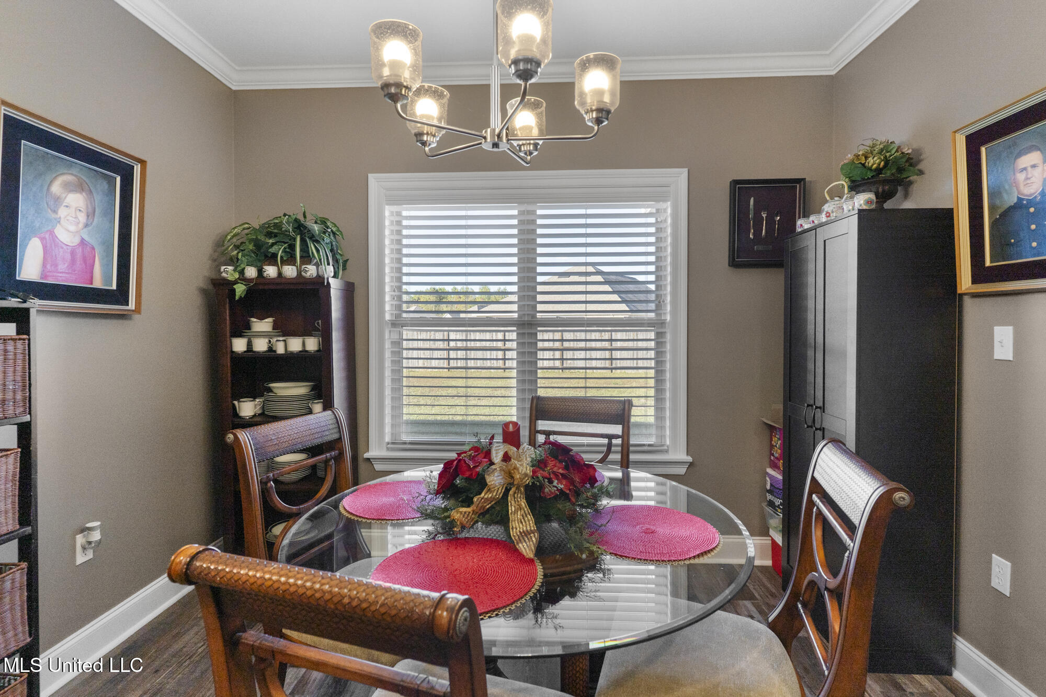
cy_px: 348
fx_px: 494
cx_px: 523
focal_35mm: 17
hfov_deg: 93.3
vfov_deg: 70.4
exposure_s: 1/80
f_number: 8
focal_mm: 17
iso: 500
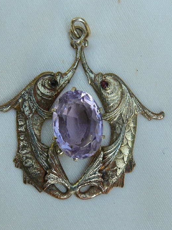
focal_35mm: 87
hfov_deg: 17.0
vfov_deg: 22.5
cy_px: 108
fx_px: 576
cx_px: 74
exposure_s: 1/100
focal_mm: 7.9
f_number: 4
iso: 100
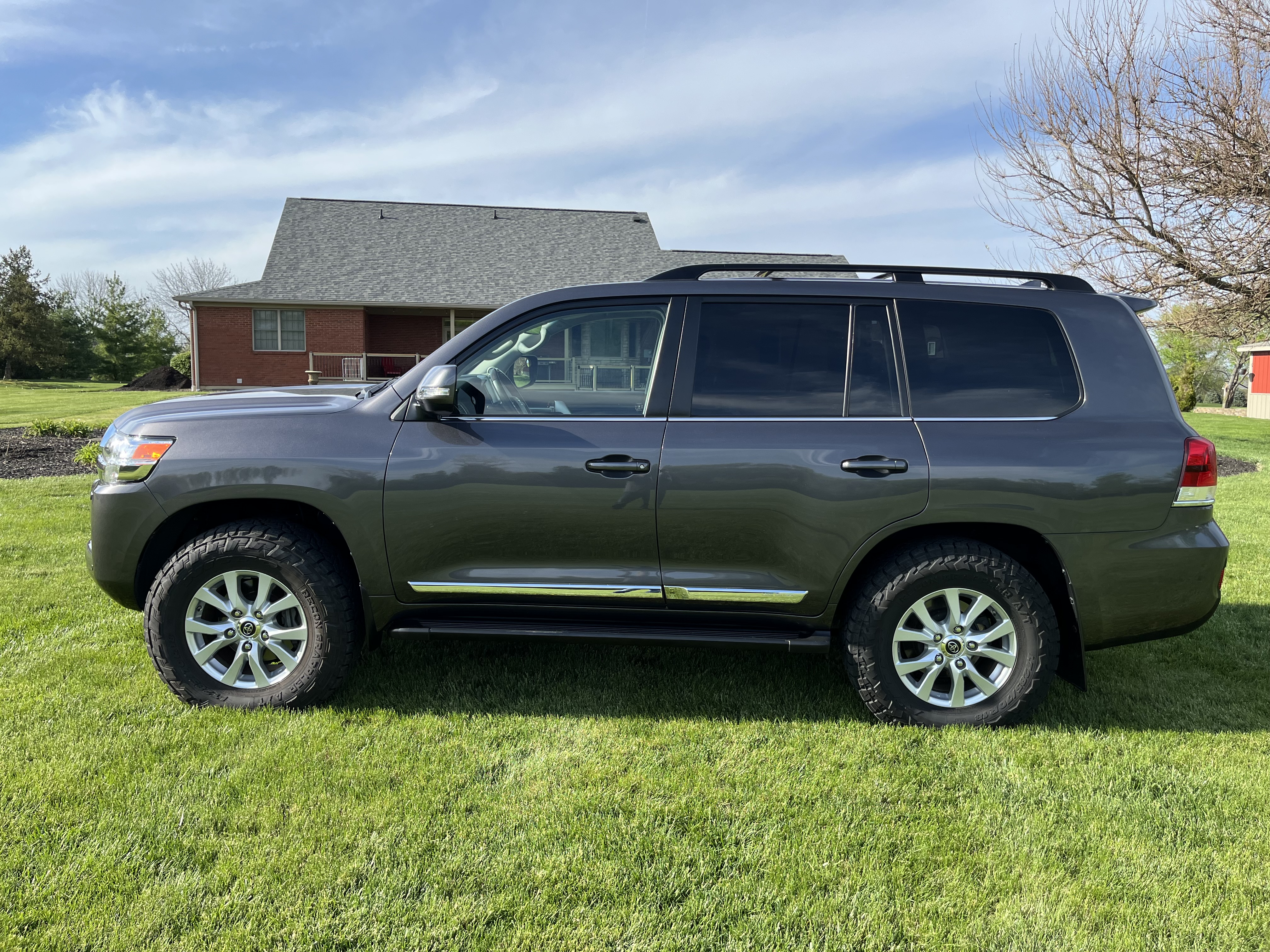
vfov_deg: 53.1
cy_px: 476
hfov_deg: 67.3
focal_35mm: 26
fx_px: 954
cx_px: 635
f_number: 1.6
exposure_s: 1/1992
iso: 50
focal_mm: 5.1
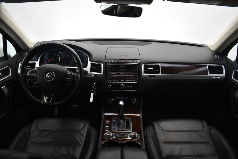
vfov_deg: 48.0
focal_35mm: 27
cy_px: 80
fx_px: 179
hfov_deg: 67.3
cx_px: 119
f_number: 3.5
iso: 900
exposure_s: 1/30
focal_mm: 18
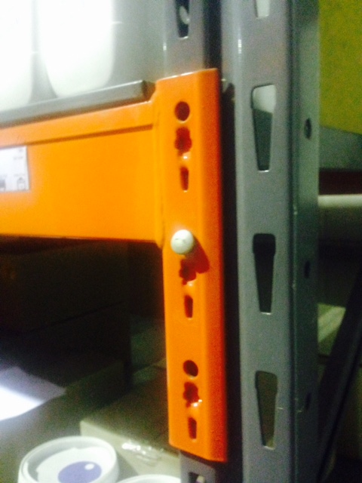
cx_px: 181
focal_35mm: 33
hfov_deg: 42.9
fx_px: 460
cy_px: 242
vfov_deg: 55.4
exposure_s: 1/15
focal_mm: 4.12
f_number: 2.4
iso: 800
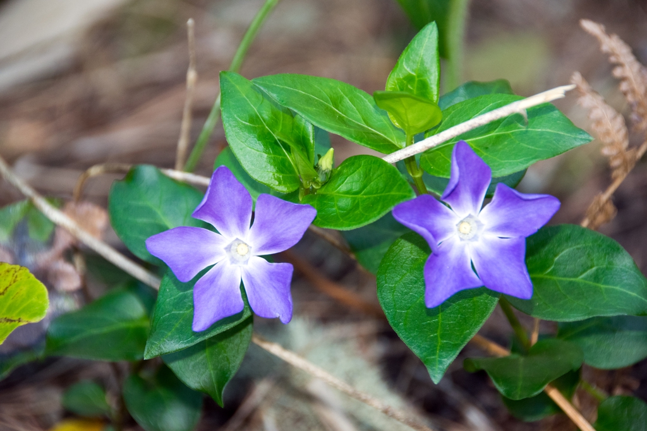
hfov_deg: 6.9
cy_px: 216
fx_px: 5390
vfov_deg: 4.6
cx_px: 324
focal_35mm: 300
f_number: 5.6
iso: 800
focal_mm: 200
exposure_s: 1/80
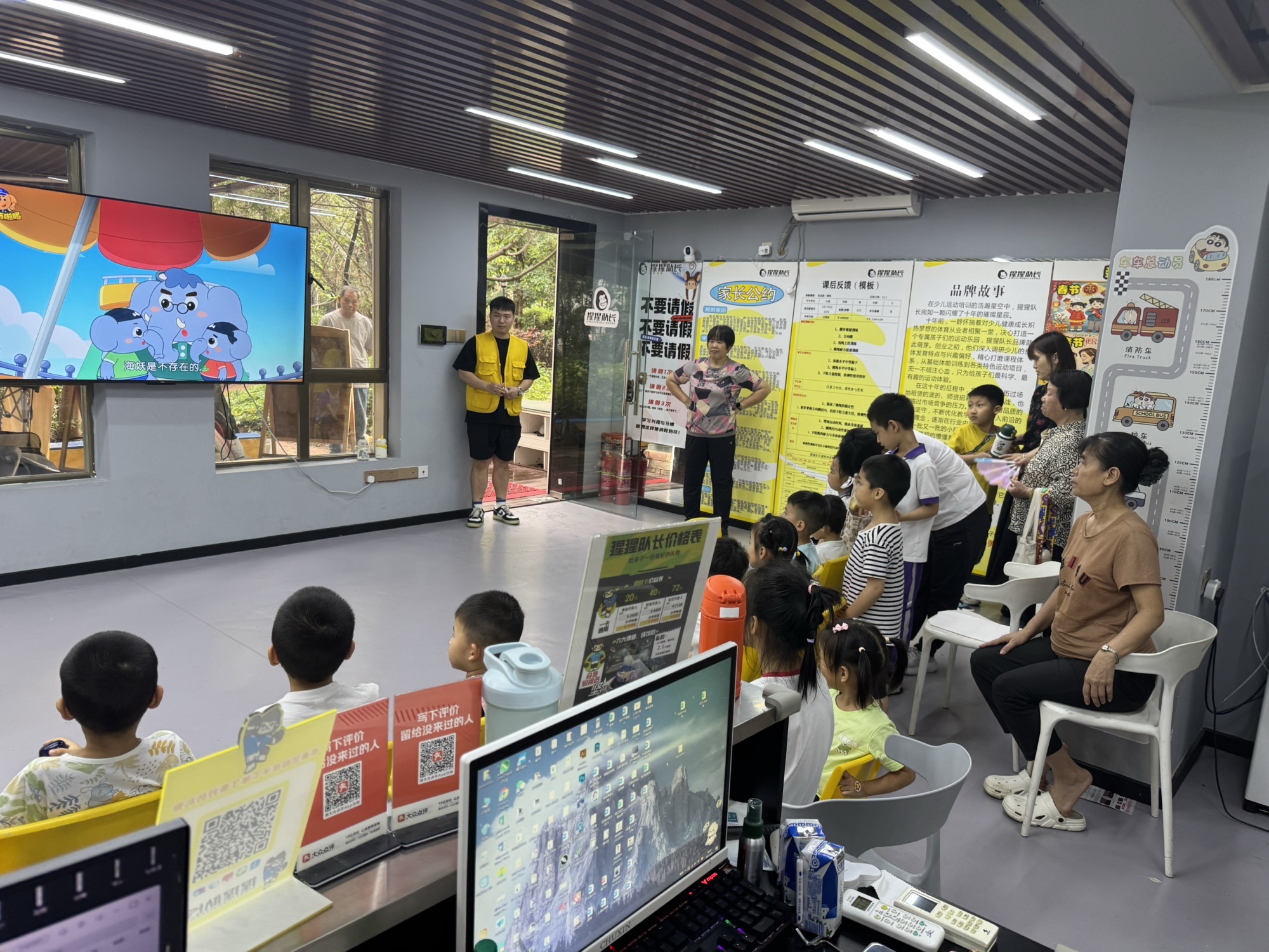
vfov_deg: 56.8
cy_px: 476
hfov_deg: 71.6
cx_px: 634
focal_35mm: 24
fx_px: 880
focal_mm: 6.76
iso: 100
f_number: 1.78
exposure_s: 1/100
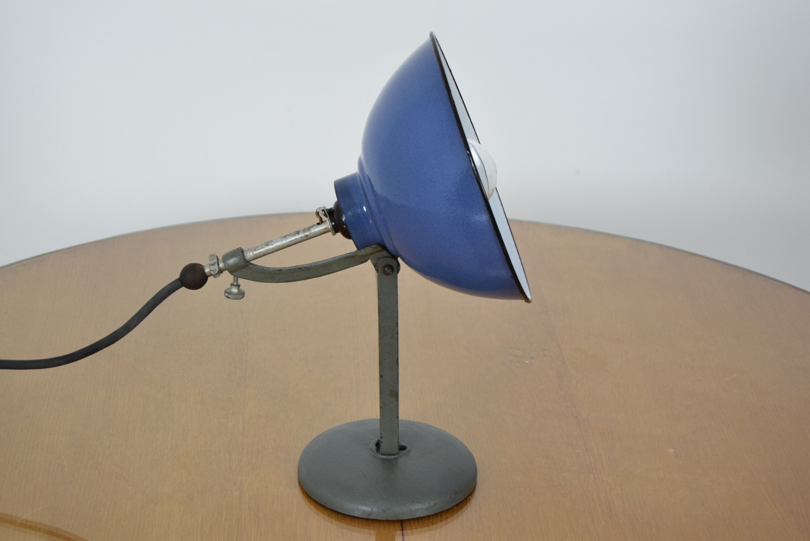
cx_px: 405
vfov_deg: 16.6
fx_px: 1858
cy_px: 270
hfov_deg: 24.6
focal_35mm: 82
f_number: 5.6
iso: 1600
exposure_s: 1/100
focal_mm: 55
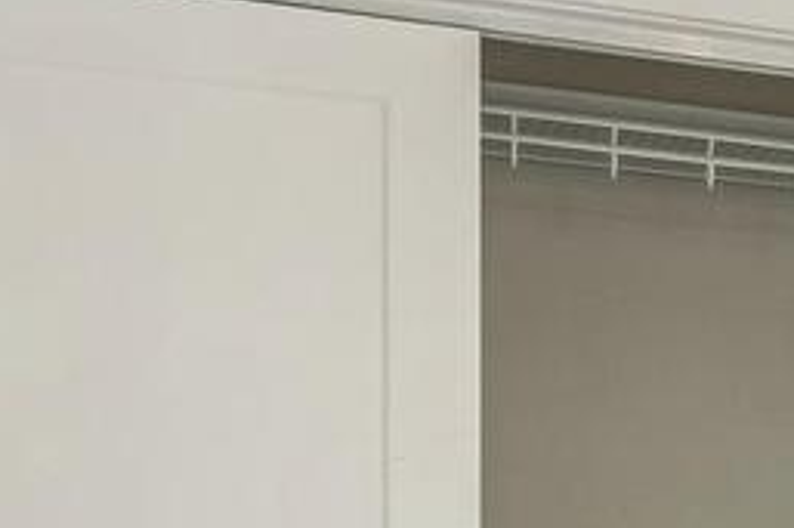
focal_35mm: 84
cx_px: 1369
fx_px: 1851
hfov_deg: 19.2
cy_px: 852
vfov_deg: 14.8
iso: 200
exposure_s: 1/3
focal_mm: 10
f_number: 9
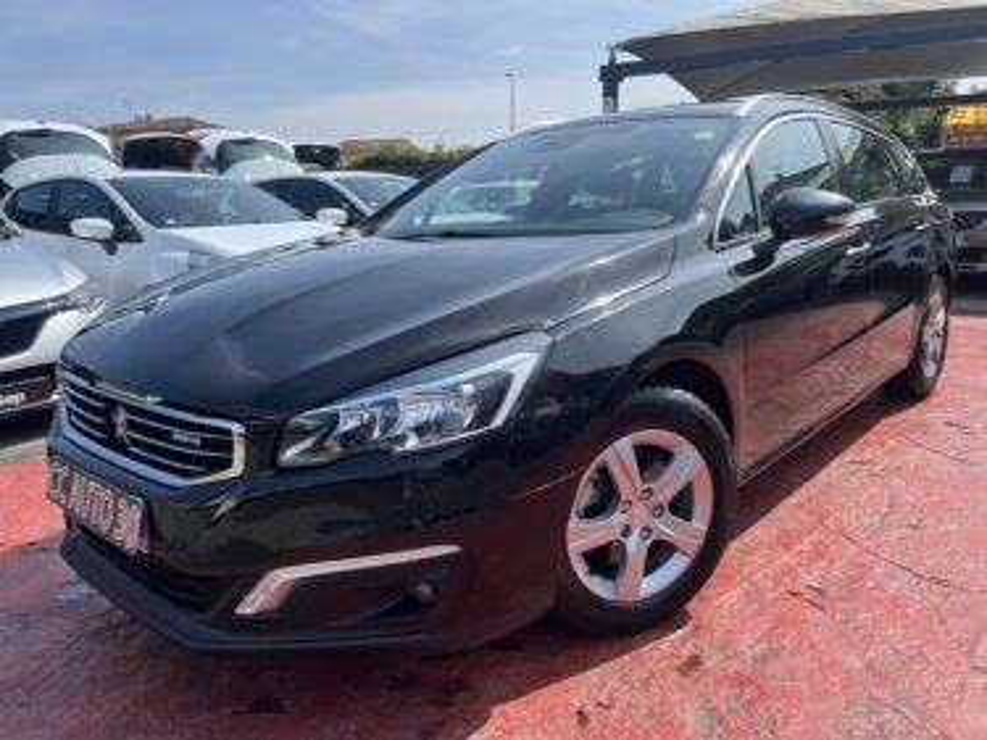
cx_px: 494
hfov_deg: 67.3
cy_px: 370
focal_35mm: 26
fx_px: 741
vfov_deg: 53.0
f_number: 1.6
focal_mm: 5.1
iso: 50
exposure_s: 1/2358
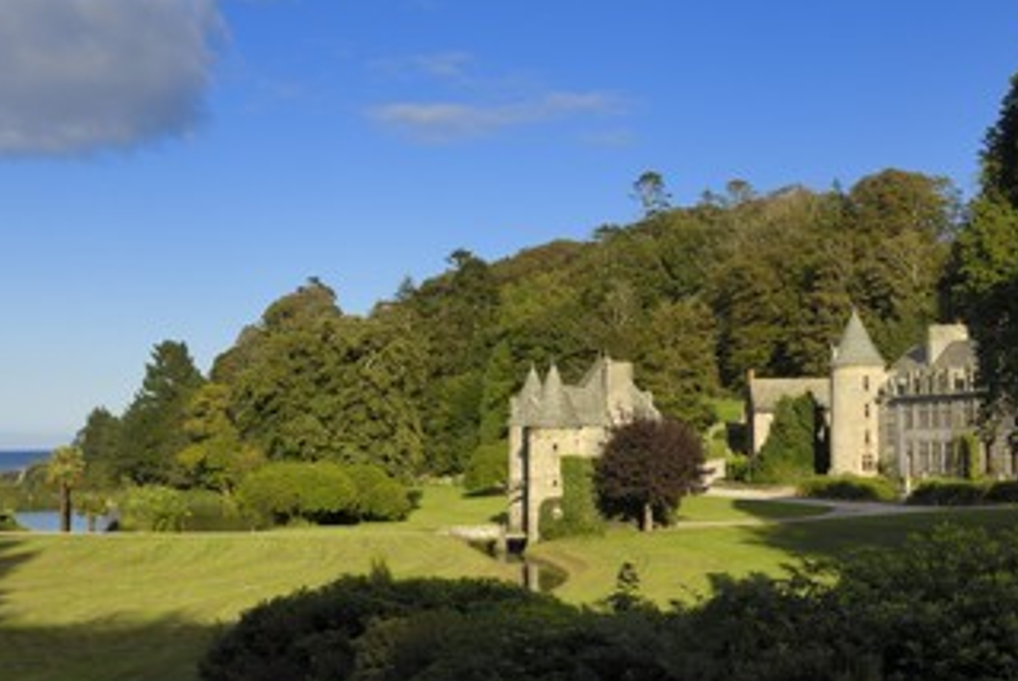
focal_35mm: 55
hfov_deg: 36.2
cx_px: 453
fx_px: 1557
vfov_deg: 24.7
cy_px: 356
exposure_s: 1/160
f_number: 9.5
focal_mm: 28
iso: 100
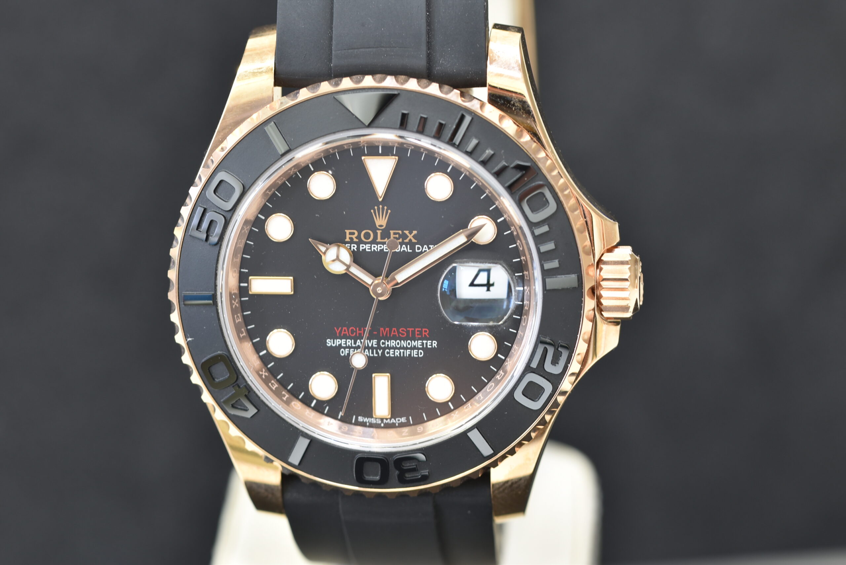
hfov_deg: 15.2
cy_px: 282
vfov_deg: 10.2
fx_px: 3175
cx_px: 423
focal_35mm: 135
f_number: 7.1
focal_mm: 90
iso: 100
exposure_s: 1/2.5
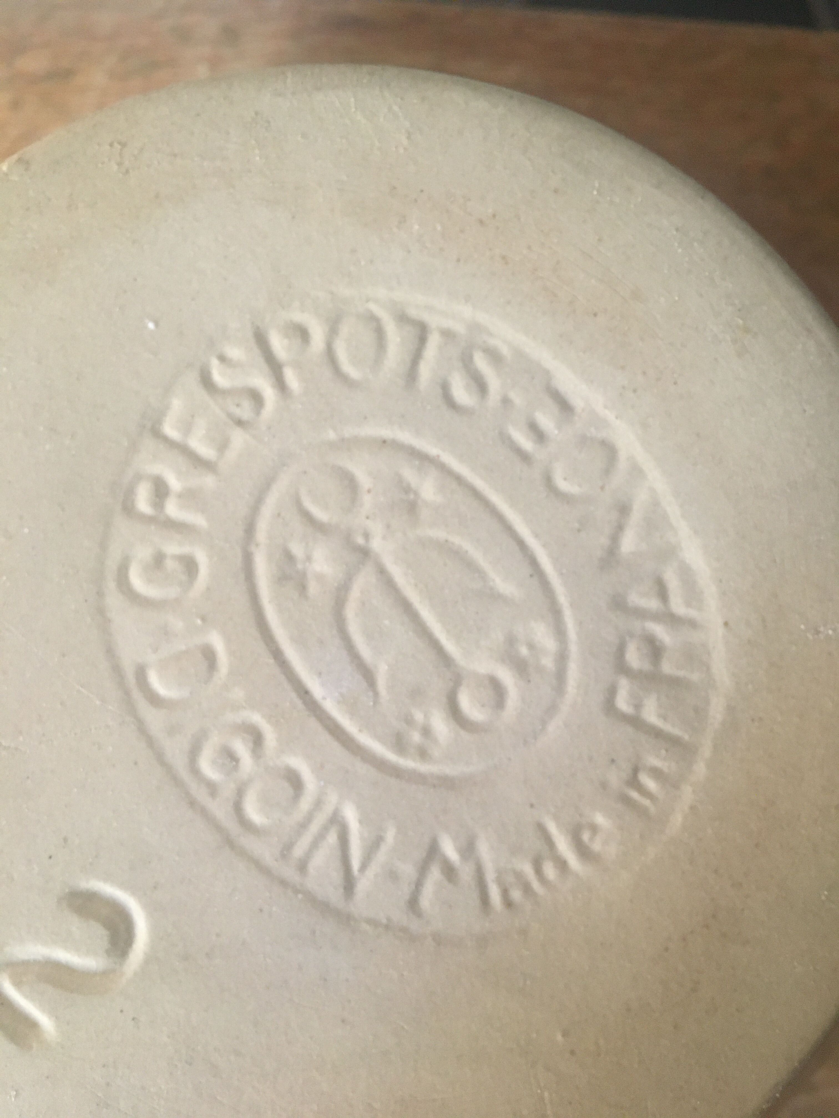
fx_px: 937
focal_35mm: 29
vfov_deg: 61.7
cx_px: 420
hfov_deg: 48.2
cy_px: 559
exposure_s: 1/20
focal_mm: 4.15
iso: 200
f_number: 2.2
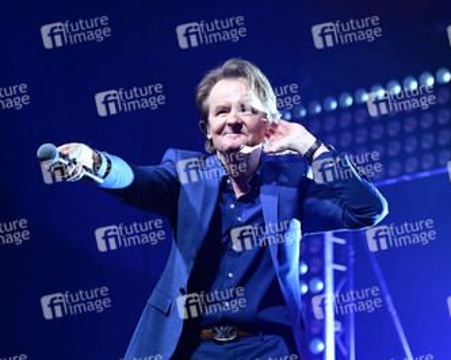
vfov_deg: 10.0
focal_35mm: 155
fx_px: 2068
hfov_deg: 12.4
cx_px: 230
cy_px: 202
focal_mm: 122
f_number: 5
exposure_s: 1/400
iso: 3200
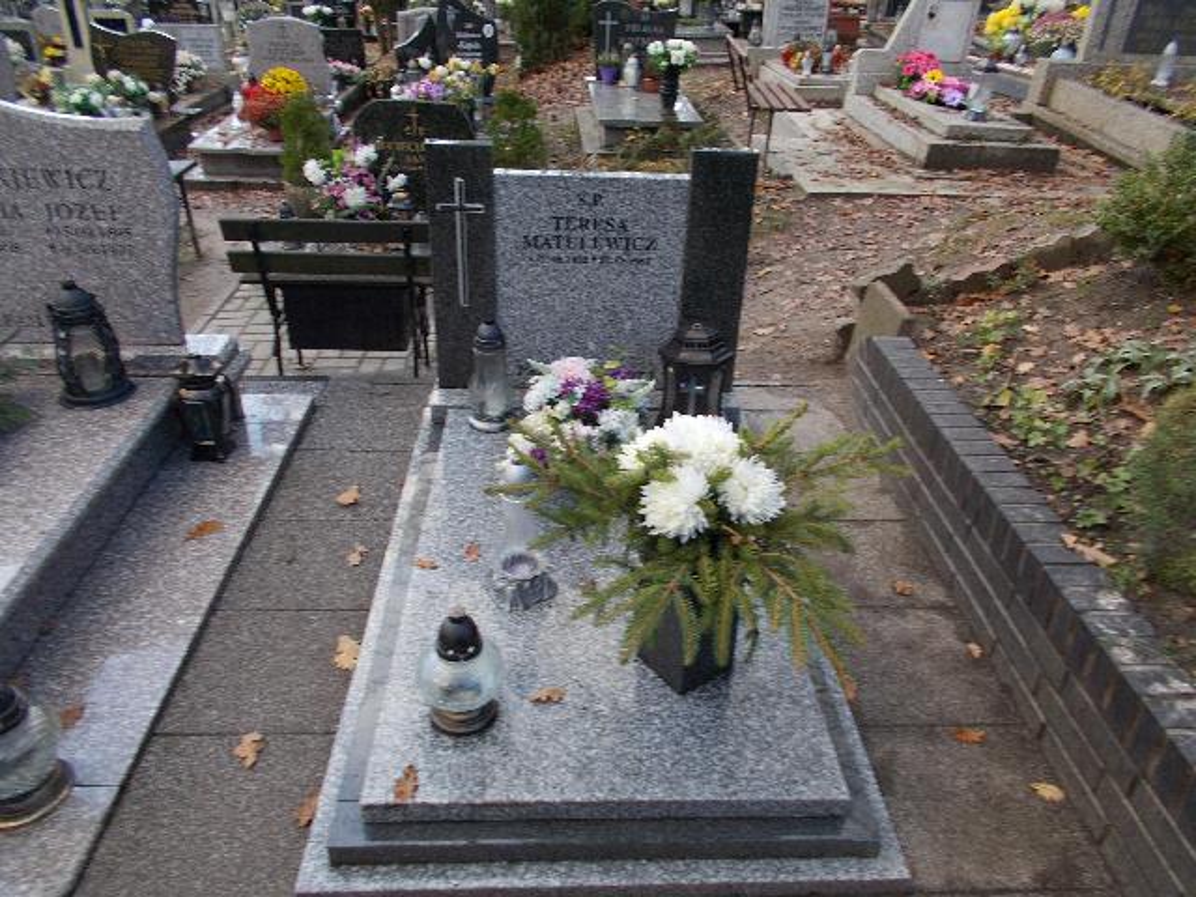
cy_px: 448
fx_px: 898
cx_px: 598
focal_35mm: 26
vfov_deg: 53.1
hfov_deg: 67.3
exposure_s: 1/50
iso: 80
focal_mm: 4.6
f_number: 3.2
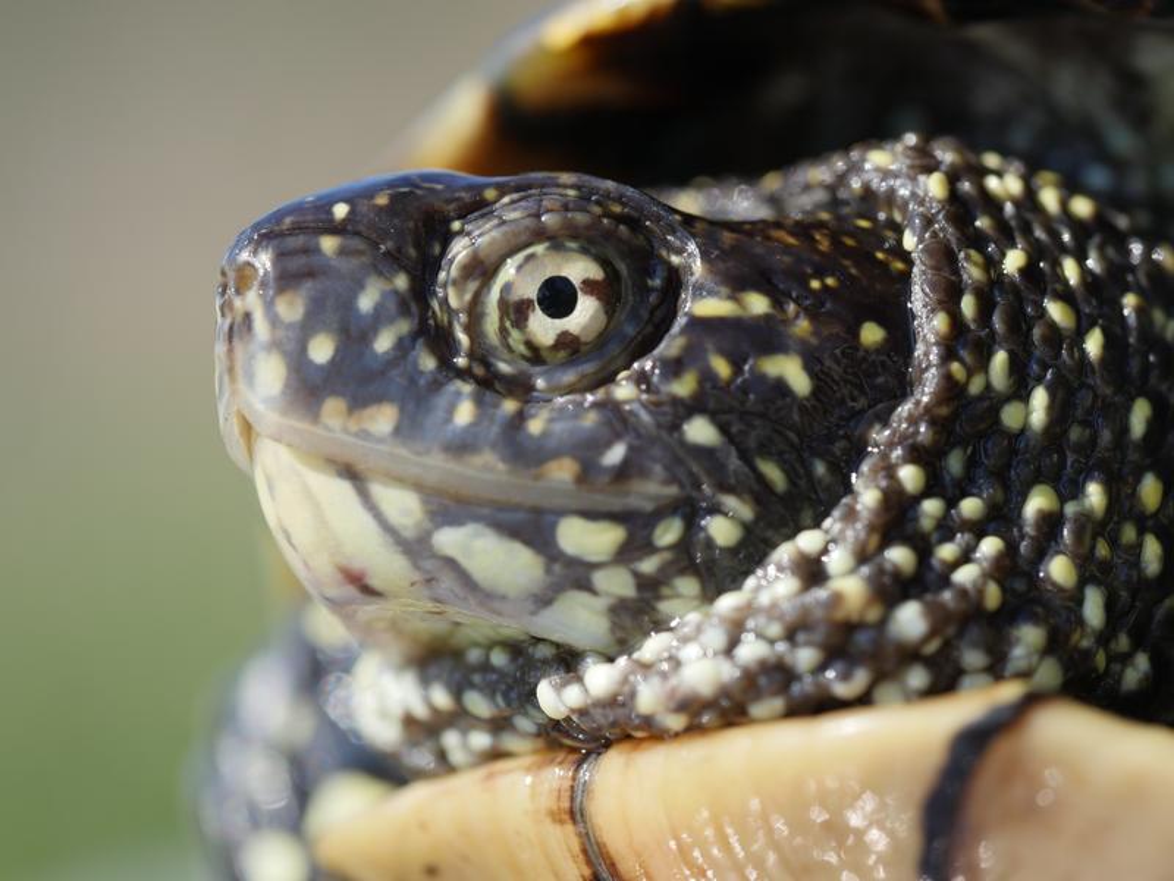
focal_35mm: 120
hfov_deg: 16.4
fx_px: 4070
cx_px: 587
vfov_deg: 12.3
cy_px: 440
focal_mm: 60
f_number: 4
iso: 200
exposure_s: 1/500
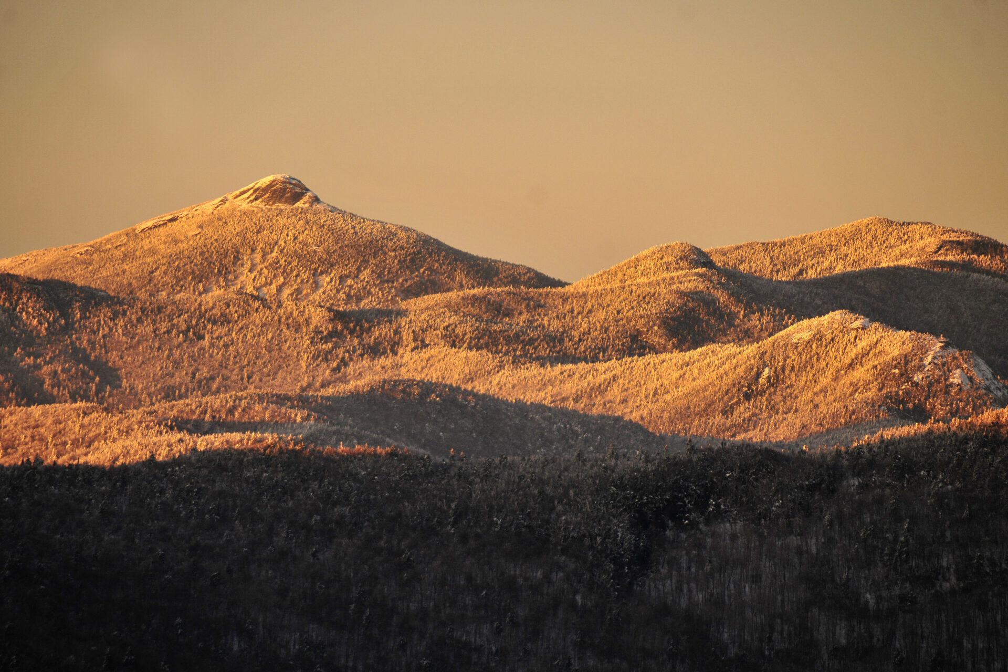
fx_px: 8399
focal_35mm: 300
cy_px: 336
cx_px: 504
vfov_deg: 4.6
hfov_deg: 6.9
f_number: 5.6
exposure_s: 1/400
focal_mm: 200
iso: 320
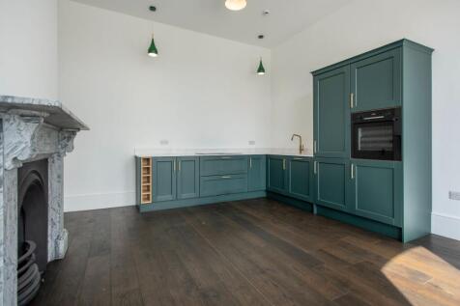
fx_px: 230
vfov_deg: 67.3
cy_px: 153
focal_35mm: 18
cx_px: 230
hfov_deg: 90.0
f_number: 5.6
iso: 100
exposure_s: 1/40
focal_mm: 18
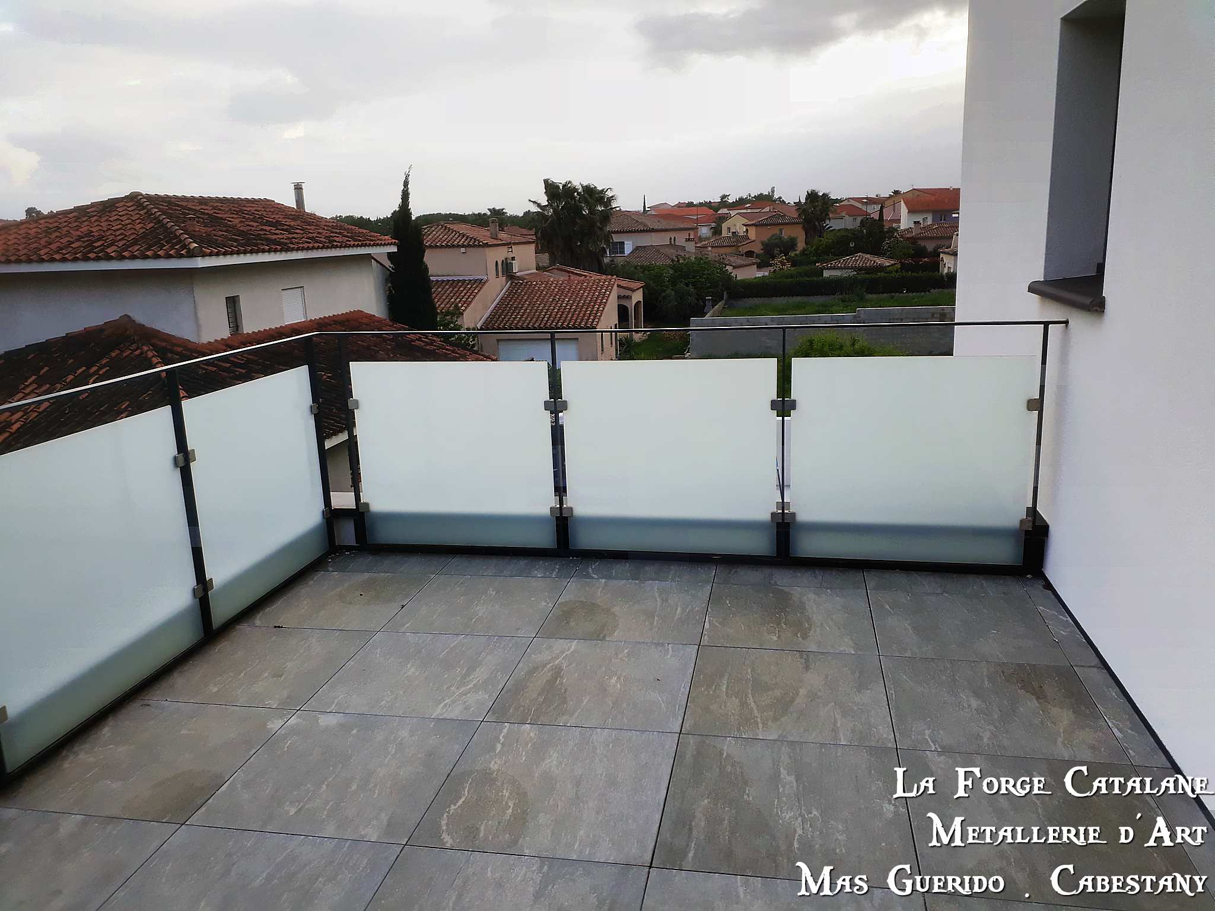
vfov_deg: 51.4
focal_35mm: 27
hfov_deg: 65.3
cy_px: 456
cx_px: 608
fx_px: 948
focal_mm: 3.6
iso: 40
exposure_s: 1/256
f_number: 1.9
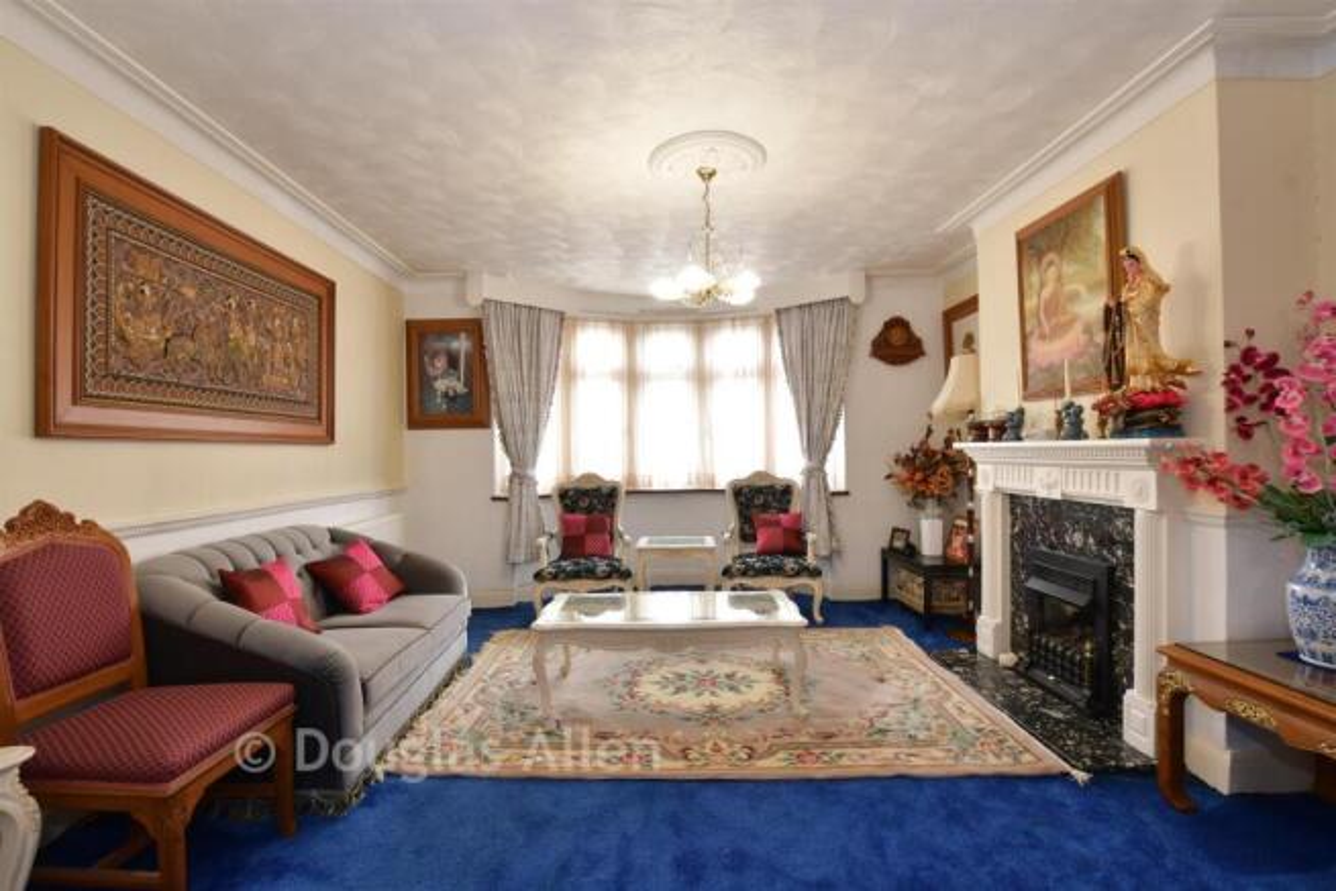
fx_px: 557
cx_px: 668
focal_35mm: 15
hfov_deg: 100.4
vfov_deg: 77.4
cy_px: 446
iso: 320
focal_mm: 10
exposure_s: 1/8
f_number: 8
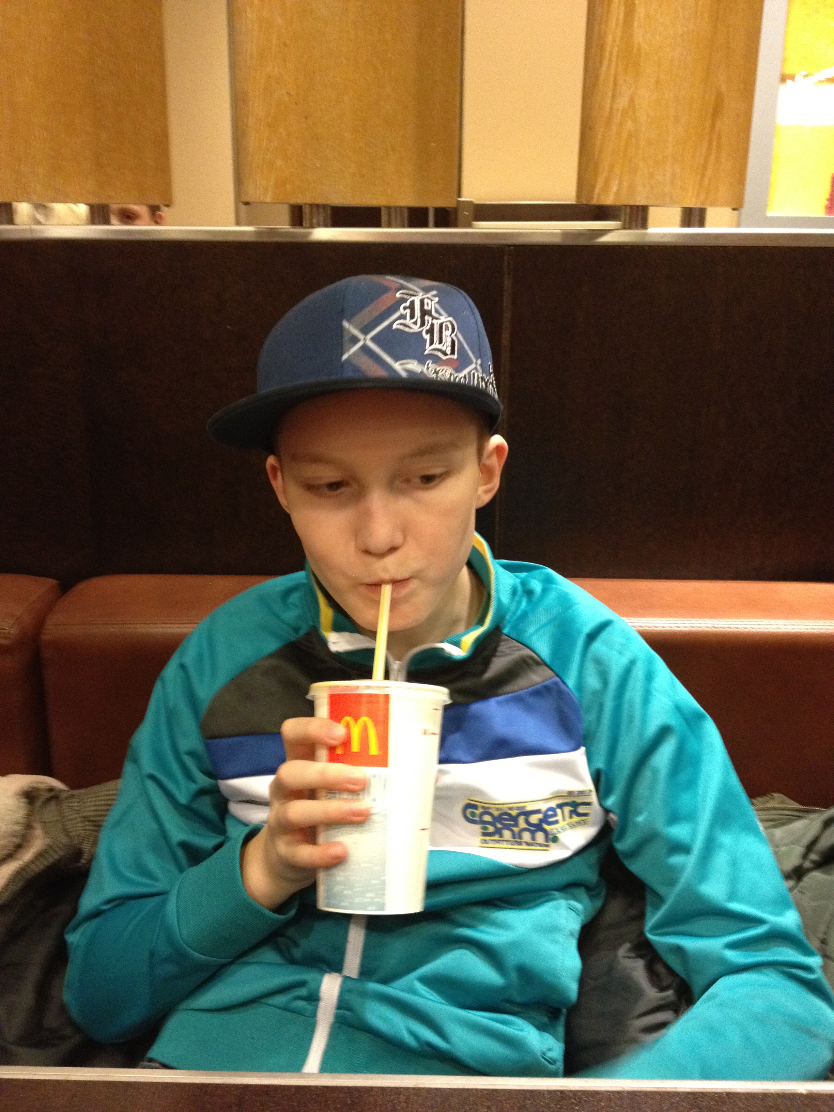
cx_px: 417
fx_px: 1124
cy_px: 556
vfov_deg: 52.6
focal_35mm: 35
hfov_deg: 40.7
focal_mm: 4.28
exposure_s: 1/15
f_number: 2.4
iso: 400
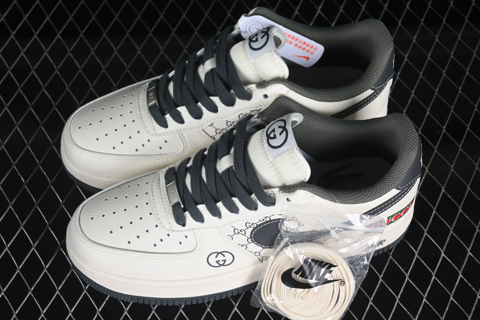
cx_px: 240
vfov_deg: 18.2
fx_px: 1000
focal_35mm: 75
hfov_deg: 27.0
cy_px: 160
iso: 160
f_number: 7.1
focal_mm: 50
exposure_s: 1/60
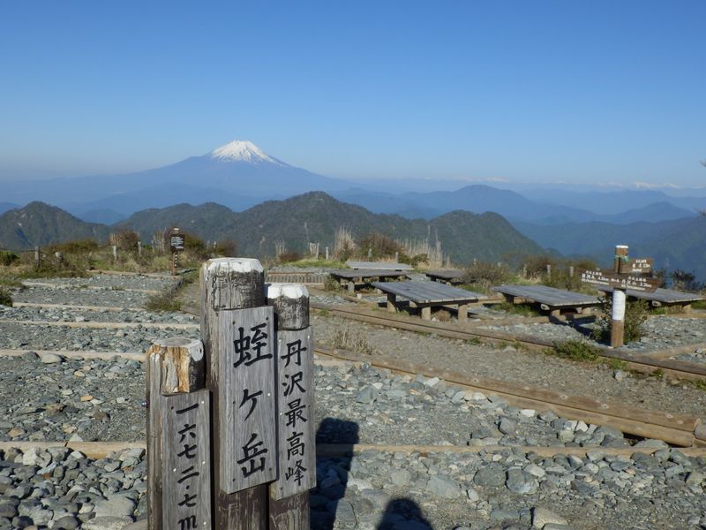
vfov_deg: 38.7
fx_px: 755
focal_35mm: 37
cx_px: 353
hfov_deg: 50.1
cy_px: 265
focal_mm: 6.6
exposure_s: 1/200
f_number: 9.9
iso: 80
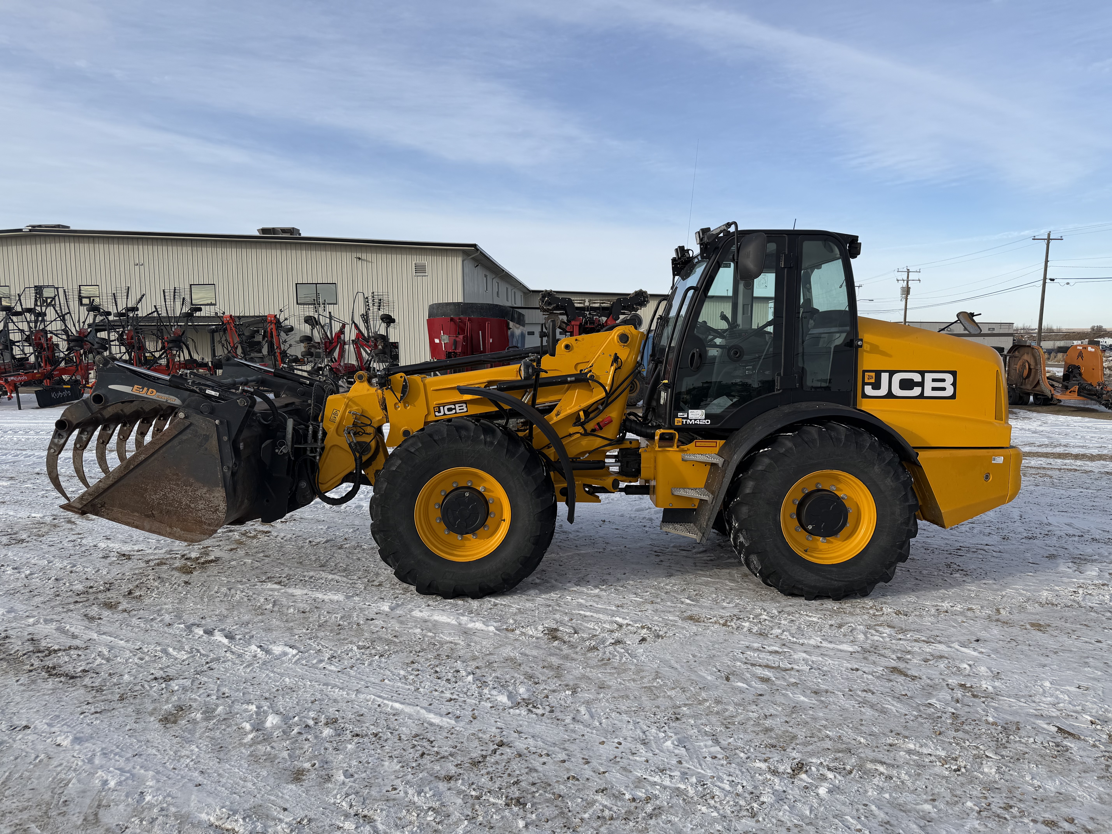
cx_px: 556
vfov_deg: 56.8
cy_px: 417
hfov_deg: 71.6
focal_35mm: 24
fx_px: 771
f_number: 1.78
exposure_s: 1/4975
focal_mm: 6.76
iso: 80
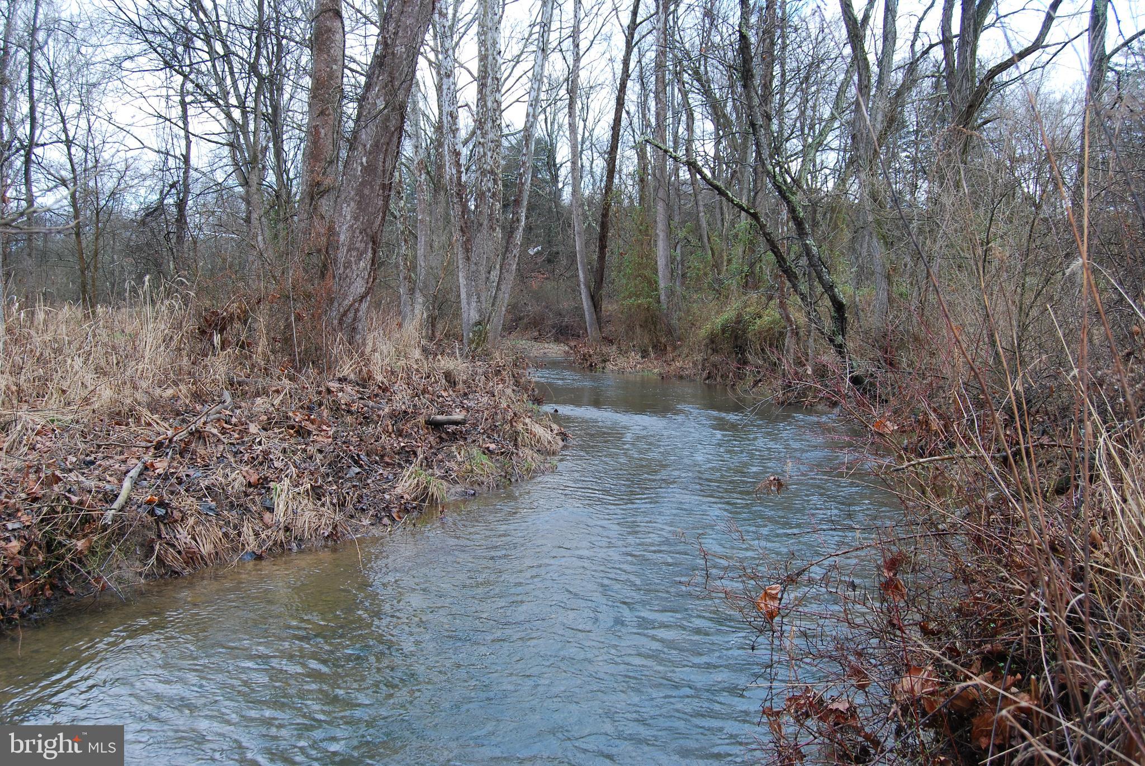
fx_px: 1098
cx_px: 572
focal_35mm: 34
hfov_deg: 55.1
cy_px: 383
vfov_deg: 38.4
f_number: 6.3
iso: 200
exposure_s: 1/60
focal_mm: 23
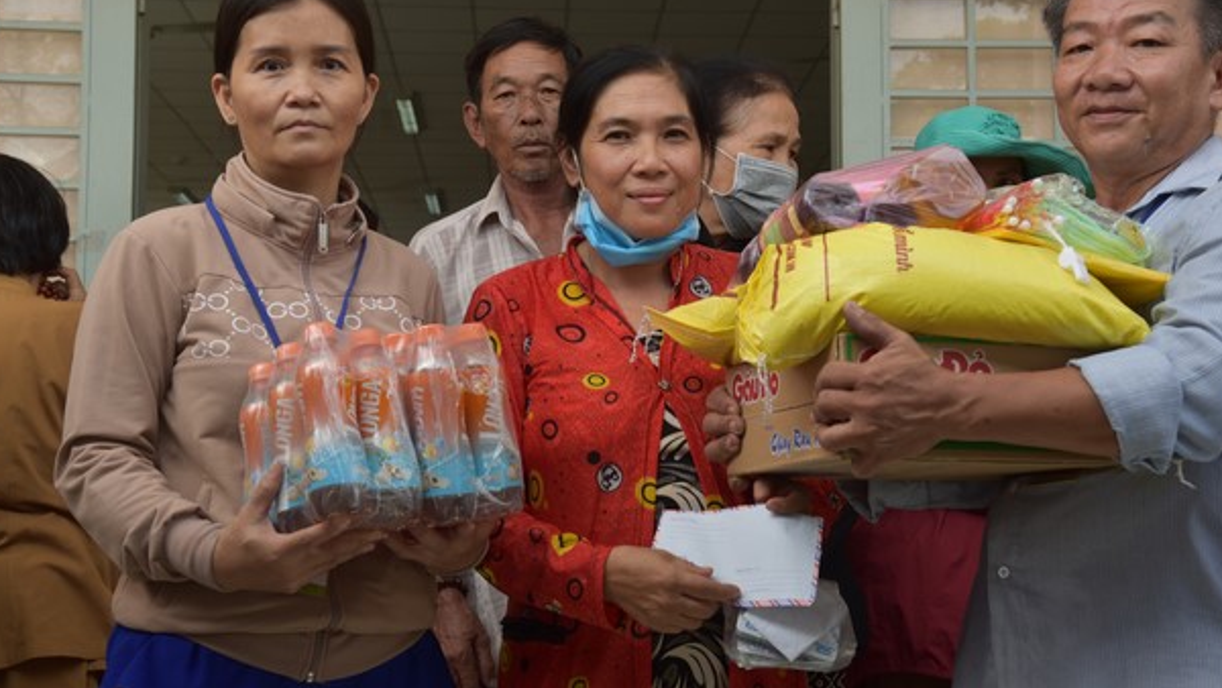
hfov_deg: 35.4
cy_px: 254
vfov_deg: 20.4
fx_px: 1912
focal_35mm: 59
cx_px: 633
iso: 400
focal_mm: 52
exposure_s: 1/250
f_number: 8
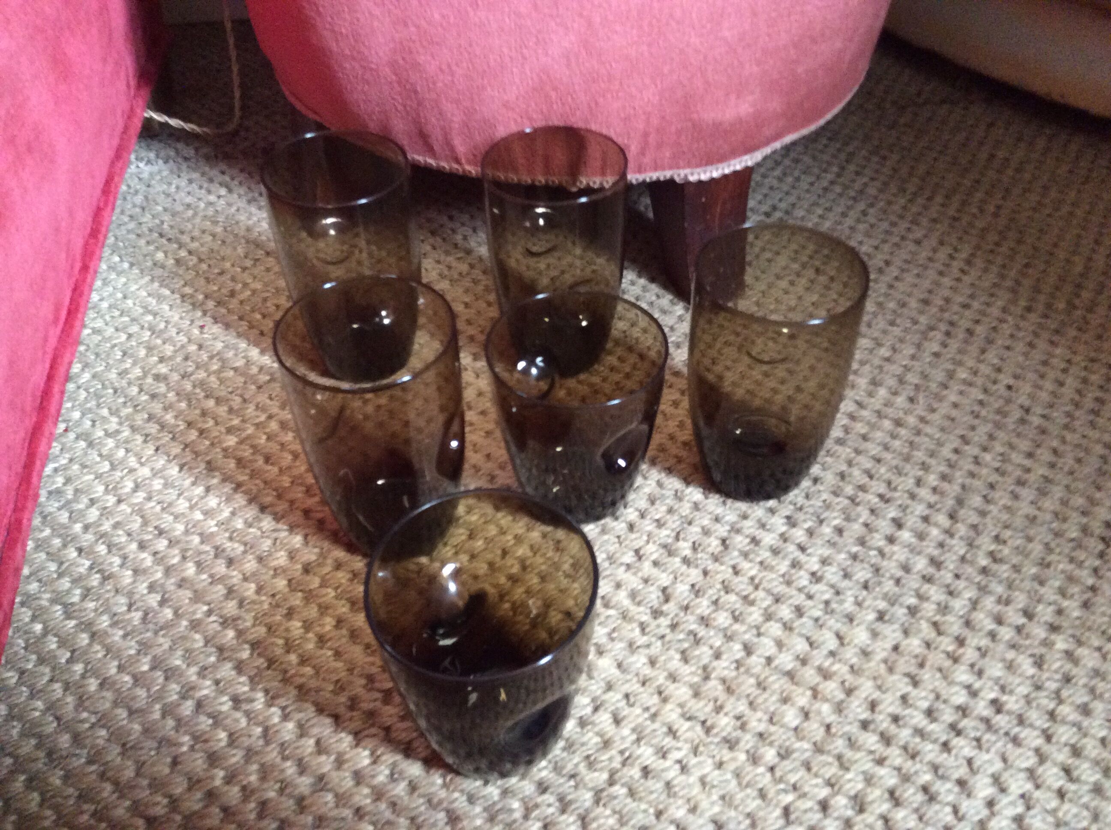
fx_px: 1026
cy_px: 415
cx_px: 556
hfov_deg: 56.9
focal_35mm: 32
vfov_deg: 44.1
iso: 250
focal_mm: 3.3
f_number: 2.4
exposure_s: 1/20
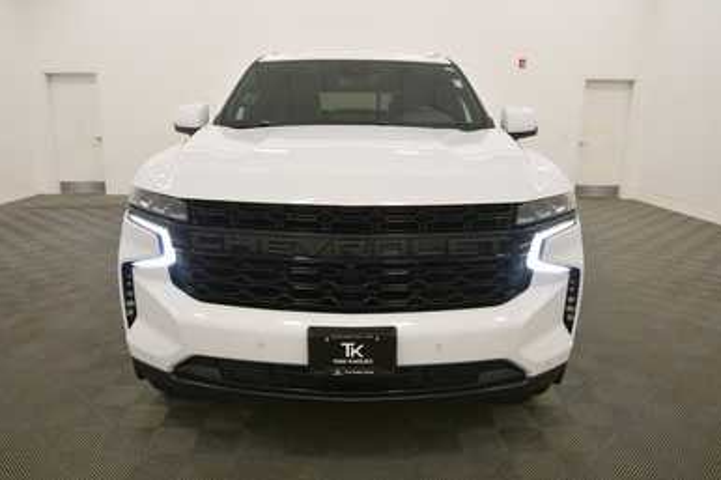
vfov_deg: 46.4
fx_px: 561
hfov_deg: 65.5
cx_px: 359
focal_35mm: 28
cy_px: 234
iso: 640
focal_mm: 18
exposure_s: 1/250
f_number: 5.3
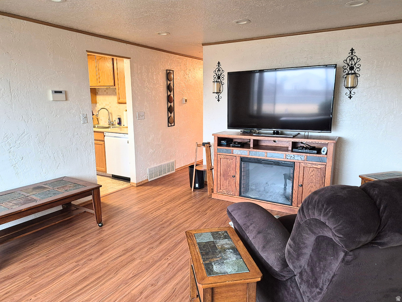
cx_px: 201
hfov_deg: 73.9
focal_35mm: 23
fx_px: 267
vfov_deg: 58.9
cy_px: 151
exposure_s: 1/120
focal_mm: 5.4
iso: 500
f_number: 1.8
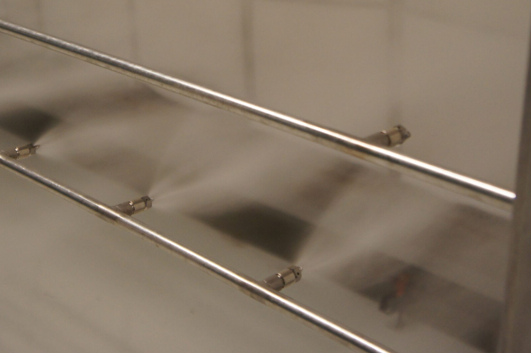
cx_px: 217
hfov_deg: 27.0
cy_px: 74
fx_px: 1103
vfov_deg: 18.1
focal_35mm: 75
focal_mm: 31
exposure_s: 1/50
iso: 800
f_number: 4.5
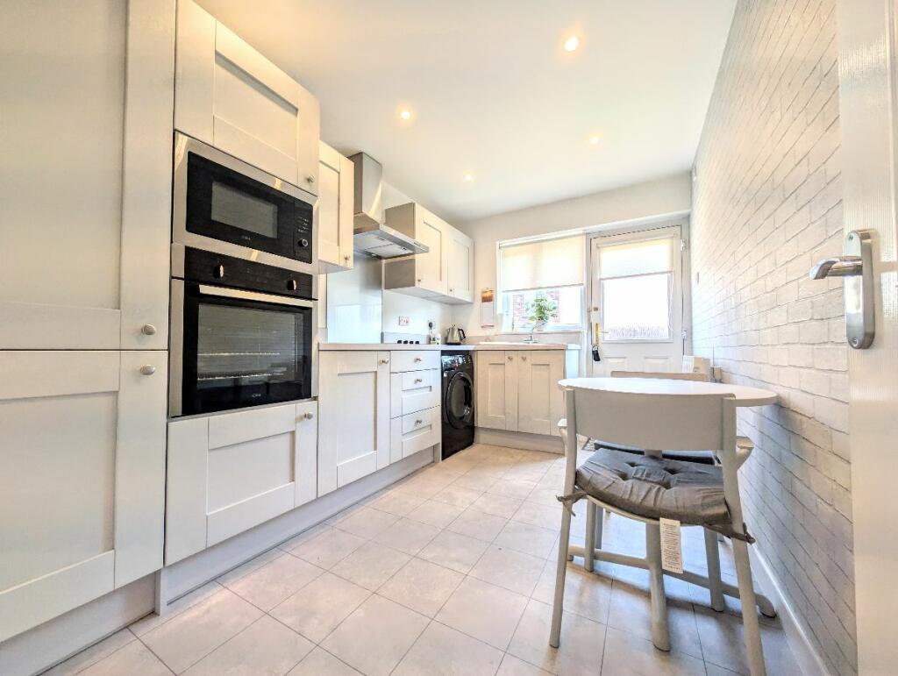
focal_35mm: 12
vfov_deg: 94.6
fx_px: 312
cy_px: 338
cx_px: 449
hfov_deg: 110.5
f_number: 1.7
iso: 54
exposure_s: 1/190
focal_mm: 2.02
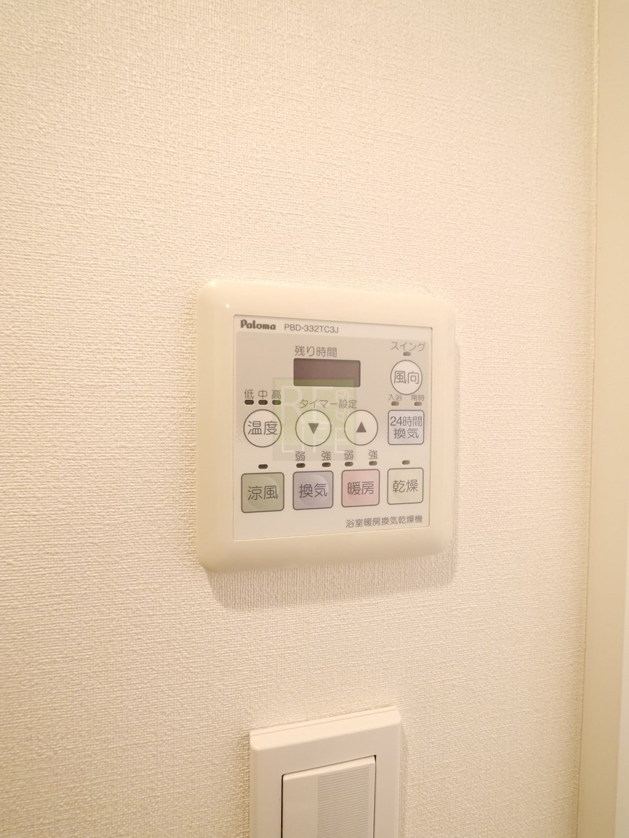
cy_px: 419
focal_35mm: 14
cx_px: 314
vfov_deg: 102.1
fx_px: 339
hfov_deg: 85.7
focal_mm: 7
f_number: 4
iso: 3200
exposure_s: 1/50
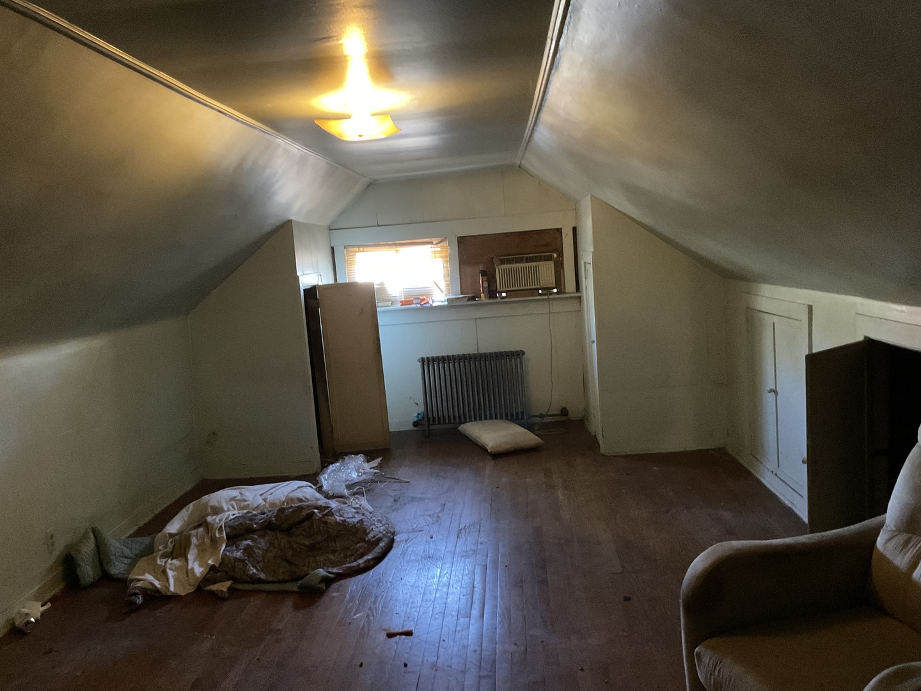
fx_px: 772
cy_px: 346
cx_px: 460
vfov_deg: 48.2
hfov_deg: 61.7
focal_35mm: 29
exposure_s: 1/24
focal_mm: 3
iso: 500
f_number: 1.8
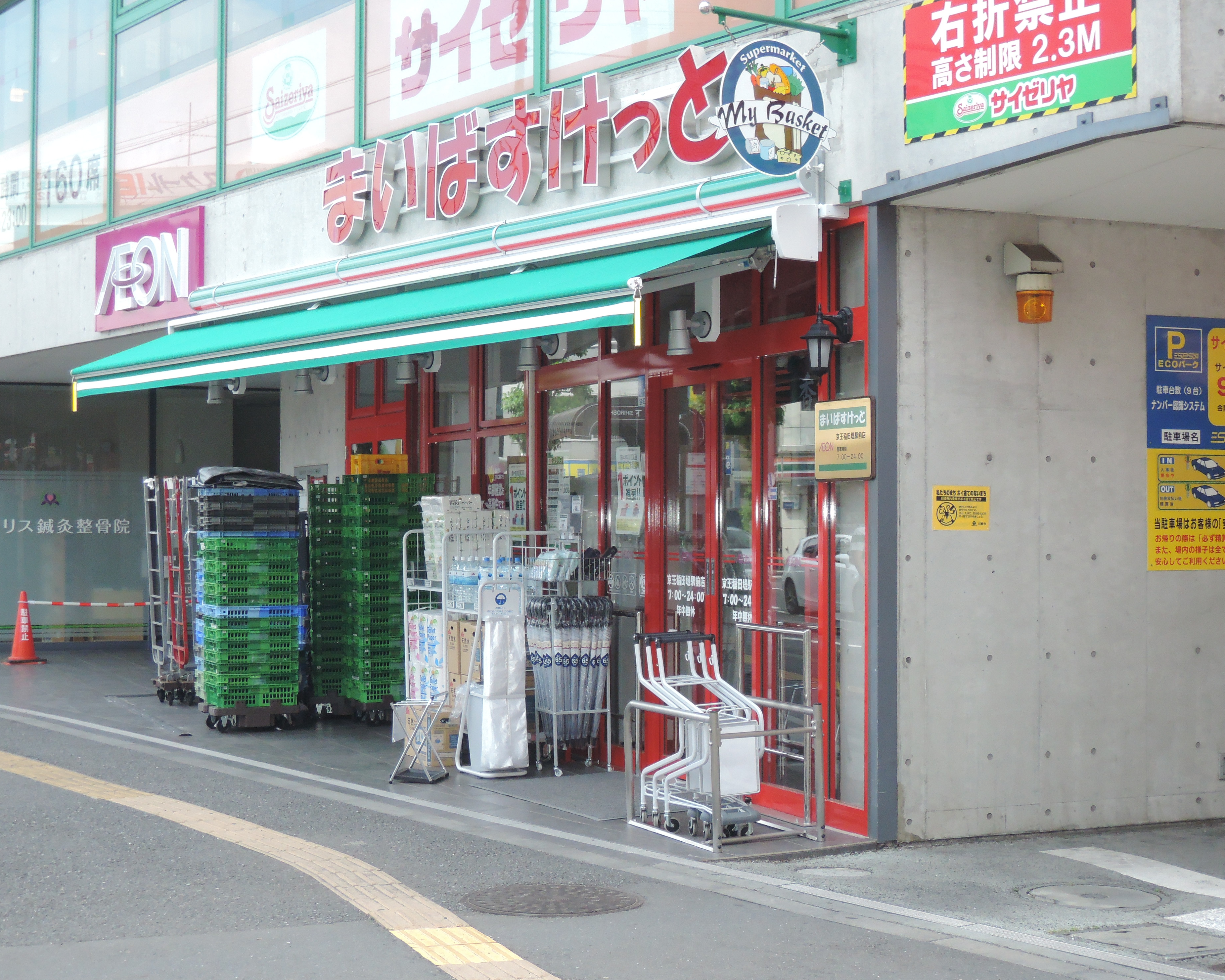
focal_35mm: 58
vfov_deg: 26.2
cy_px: 488
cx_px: 658
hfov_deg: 32.5
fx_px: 2103
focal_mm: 11.8
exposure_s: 1/1000
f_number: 4
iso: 800
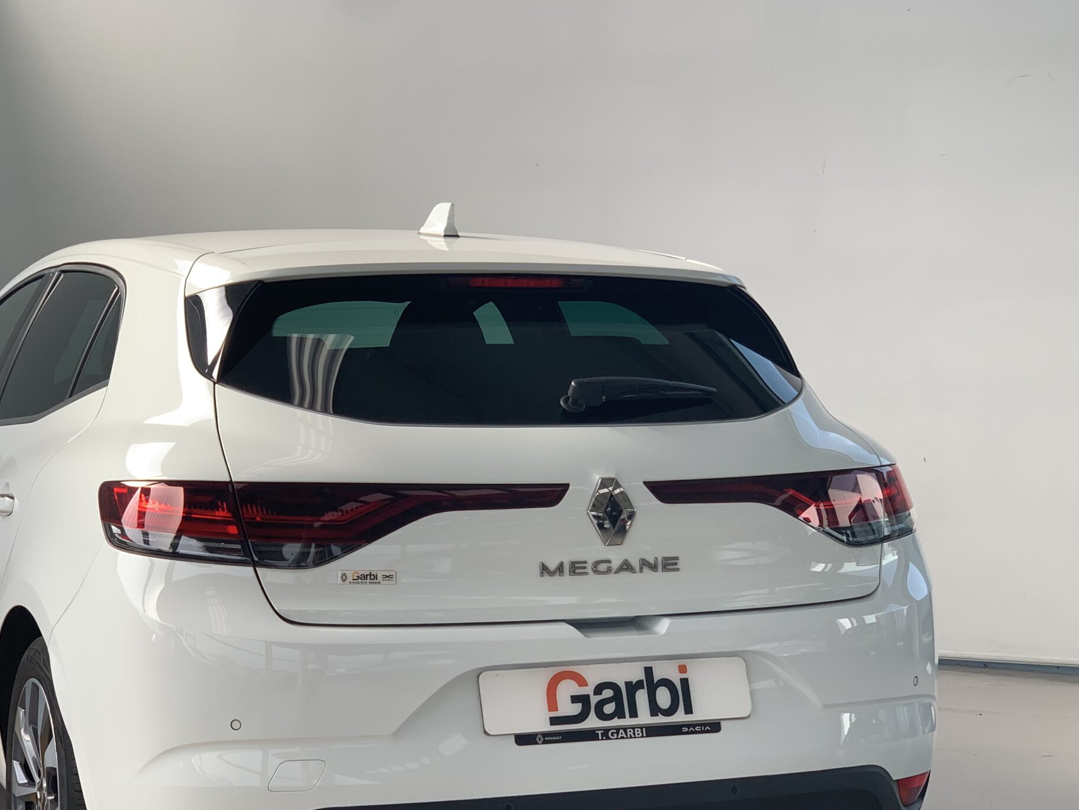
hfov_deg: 26.6
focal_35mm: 73
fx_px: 2275
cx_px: 445
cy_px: 533
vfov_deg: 20.1
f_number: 2.4
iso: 16
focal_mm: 6
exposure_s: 1/150
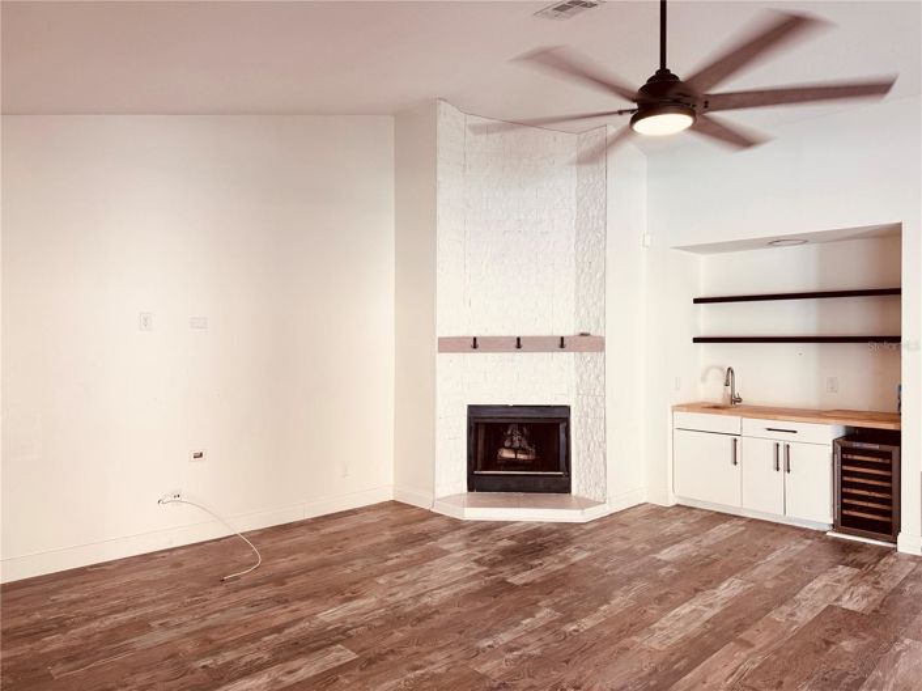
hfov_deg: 71.6
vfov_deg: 56.8
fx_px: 639
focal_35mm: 24
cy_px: 346
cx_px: 461
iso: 125
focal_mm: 6.76
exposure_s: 1/60
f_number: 1.78
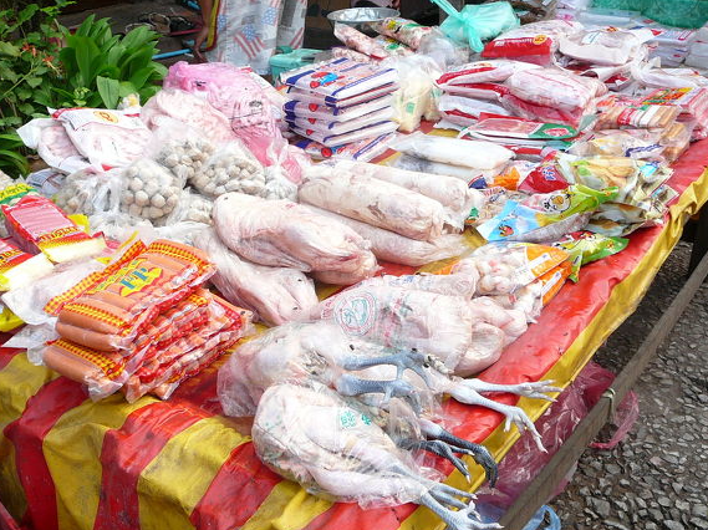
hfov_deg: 46.8
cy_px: 271
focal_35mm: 40
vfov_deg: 35.9
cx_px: 347
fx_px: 818
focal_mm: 5.2
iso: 80
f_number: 2.8
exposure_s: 1/50
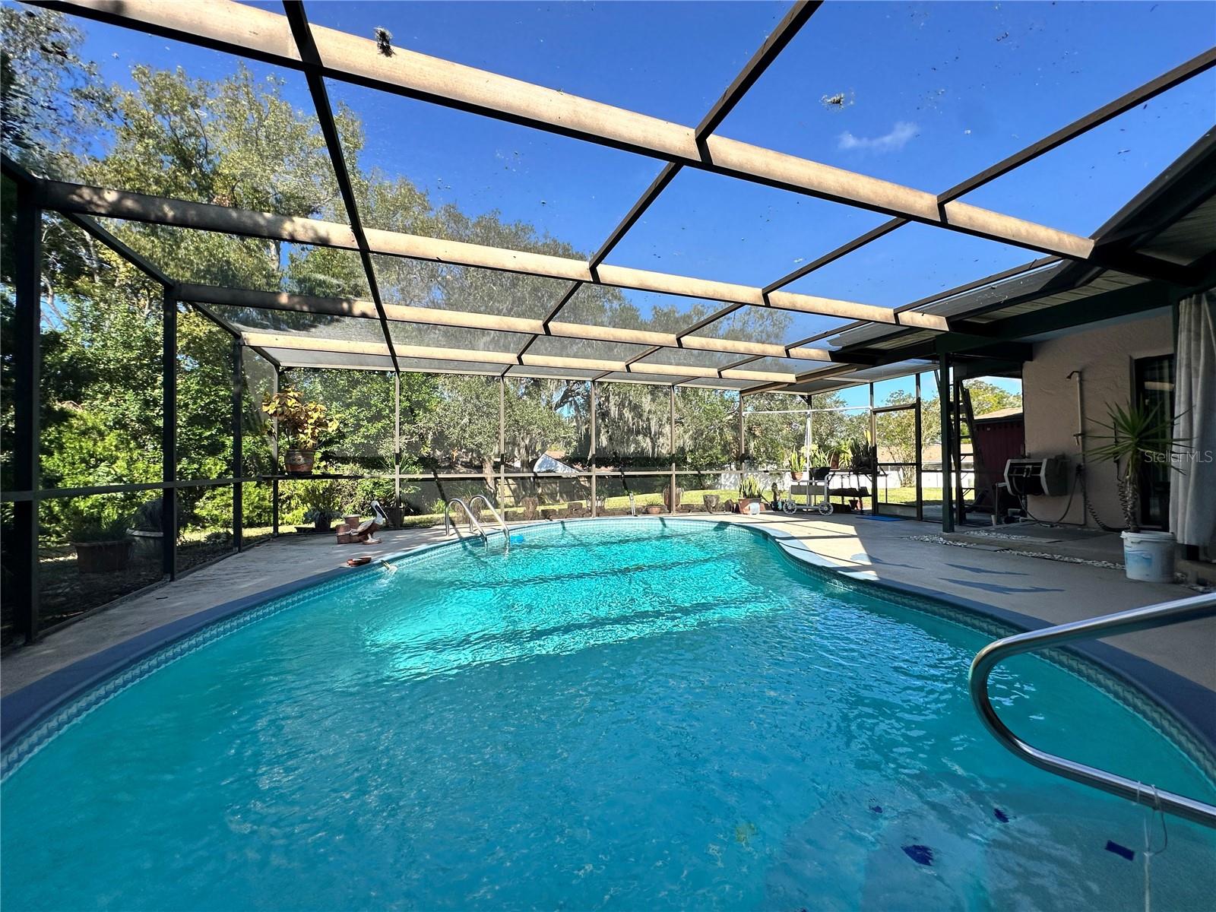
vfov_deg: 85.7
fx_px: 492
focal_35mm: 14
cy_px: 456
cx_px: 608
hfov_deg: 102.1
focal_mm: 2.22
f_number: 2.2
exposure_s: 1/849
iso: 40
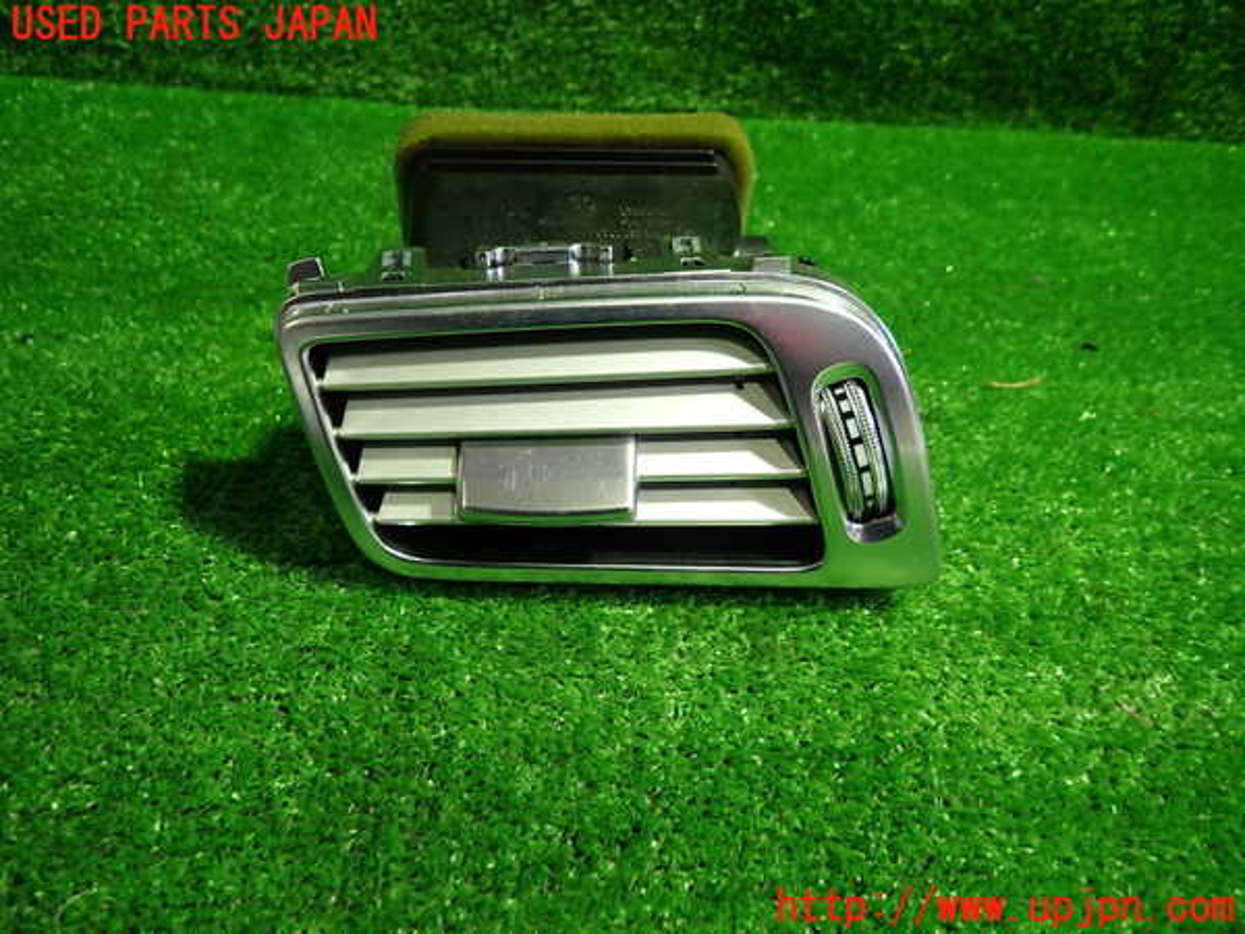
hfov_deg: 69.4
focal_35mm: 25
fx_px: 899
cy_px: 467
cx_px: 622
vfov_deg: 54.9
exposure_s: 1/40
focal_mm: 4.5
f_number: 2
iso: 200
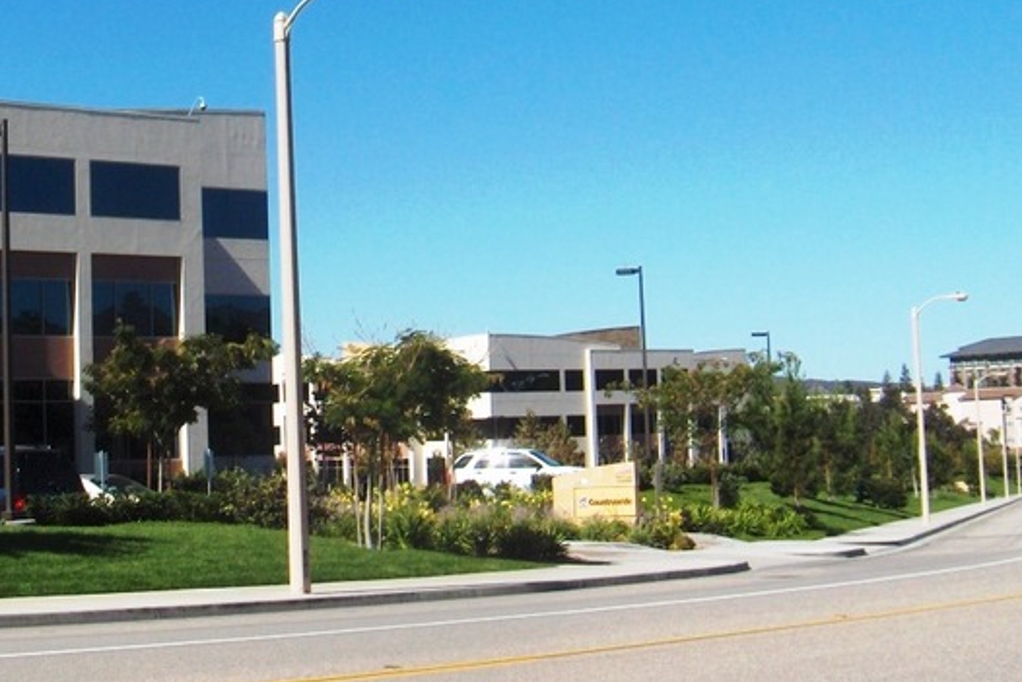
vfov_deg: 18.3
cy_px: 144
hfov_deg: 26.9
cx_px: 239
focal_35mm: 74
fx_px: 2101
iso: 100
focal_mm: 8
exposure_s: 1/1190
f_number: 4.8
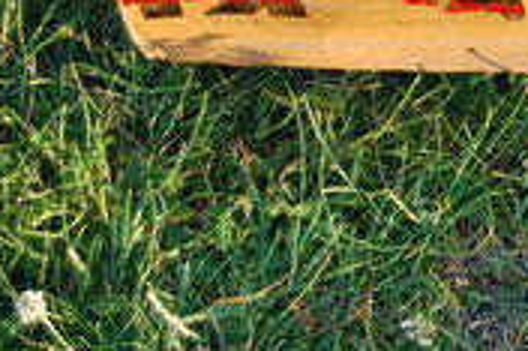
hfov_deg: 9.6
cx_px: 810
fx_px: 3033
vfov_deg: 6.5
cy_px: -228
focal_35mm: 207
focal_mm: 38
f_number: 5.6
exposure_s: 1/125
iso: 400
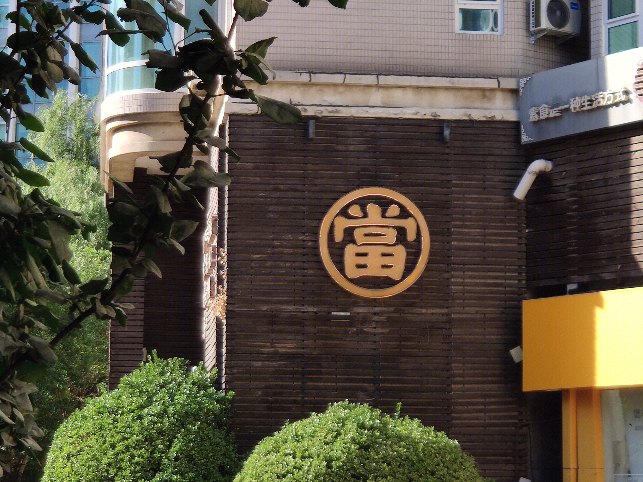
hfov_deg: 18.5
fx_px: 1969
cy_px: 241
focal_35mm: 106
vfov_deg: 14.0
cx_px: 322
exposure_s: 1/384
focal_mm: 6.22
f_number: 2.2
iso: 100
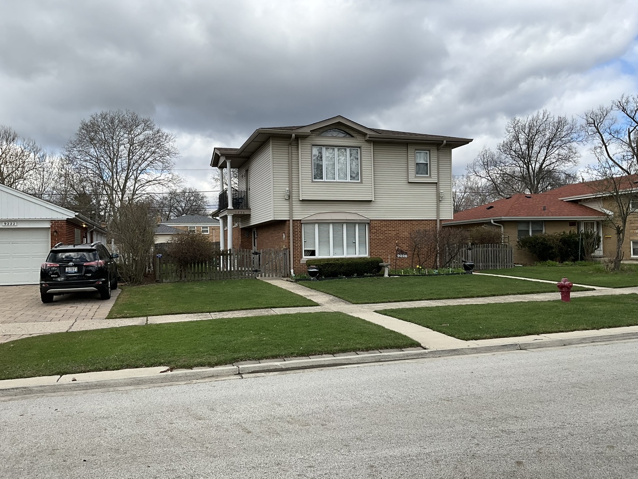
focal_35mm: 29
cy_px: 240
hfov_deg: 61.7
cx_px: 319
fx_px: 534
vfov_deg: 48.2
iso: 25
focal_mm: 3
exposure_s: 1/1412
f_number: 1.8
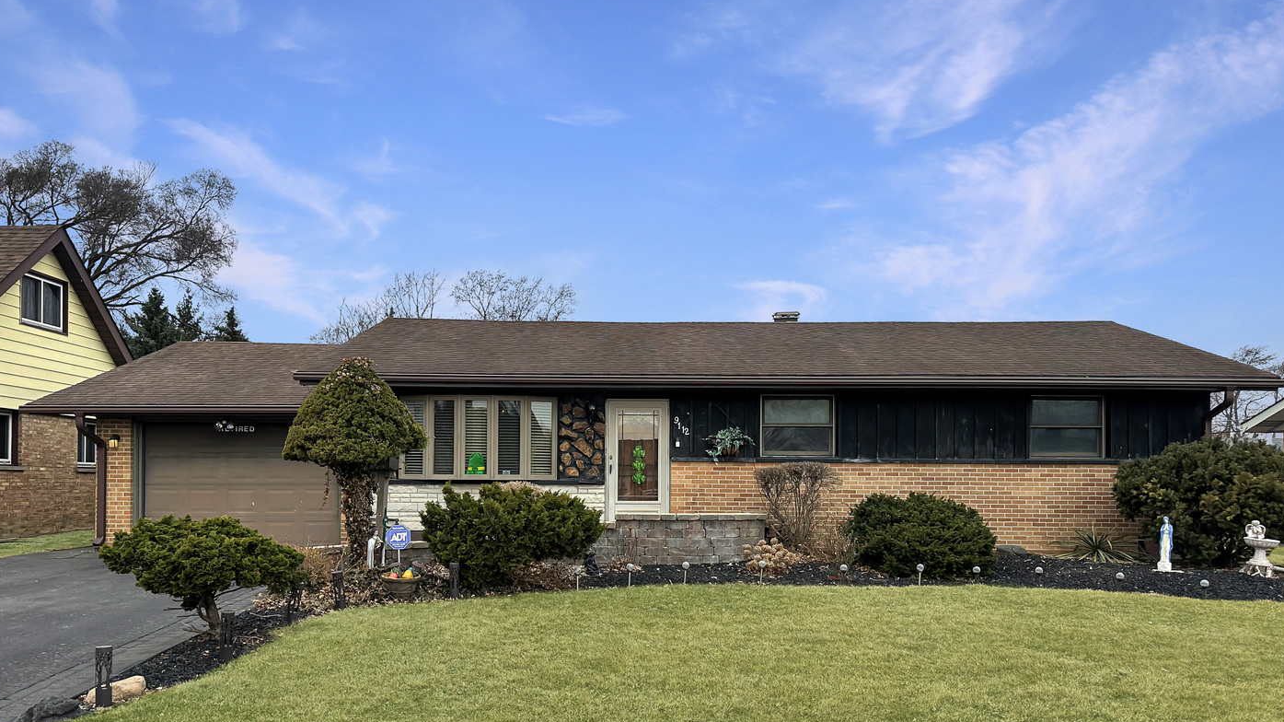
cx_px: 648
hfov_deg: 69.9
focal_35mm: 27
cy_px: 448
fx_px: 919
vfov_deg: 42.6
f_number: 1.78
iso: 80
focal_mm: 6.86
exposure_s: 1/1751
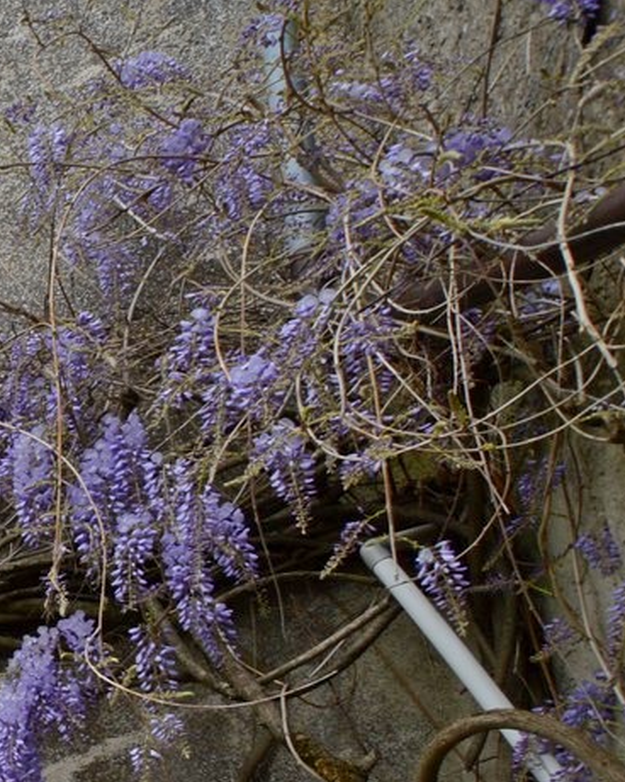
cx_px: -769
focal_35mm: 55
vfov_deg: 29.5
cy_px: 934
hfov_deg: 16.5
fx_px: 1272
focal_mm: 10
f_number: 6.3
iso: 100
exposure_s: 1/160
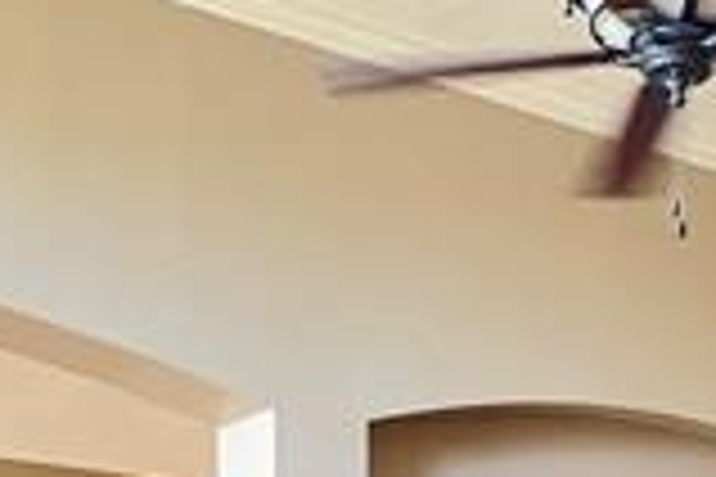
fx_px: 1730
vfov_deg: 14.1
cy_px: 828
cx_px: 554
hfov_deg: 23.1
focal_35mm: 87
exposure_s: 1/60
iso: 500
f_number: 1.8
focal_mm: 1.57
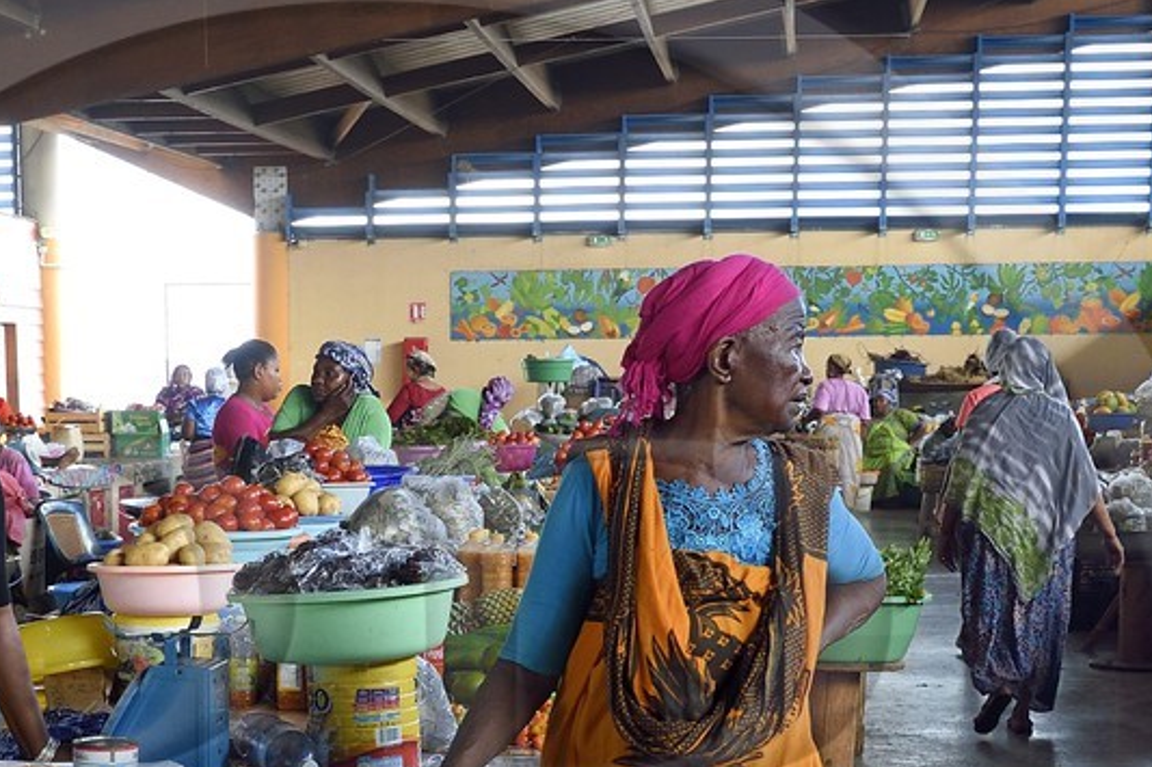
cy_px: 799
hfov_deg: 25.8
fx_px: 2495
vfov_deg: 17.0
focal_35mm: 78
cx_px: 372
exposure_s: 1/60
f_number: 7.1
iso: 800
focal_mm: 26
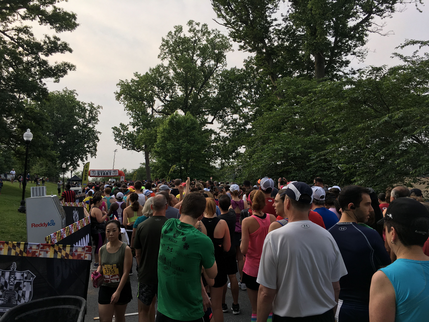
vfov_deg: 48.2
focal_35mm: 29
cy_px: 161
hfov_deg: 61.7
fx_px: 359
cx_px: 214
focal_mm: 4.15
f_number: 2.2
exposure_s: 1/569
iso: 25
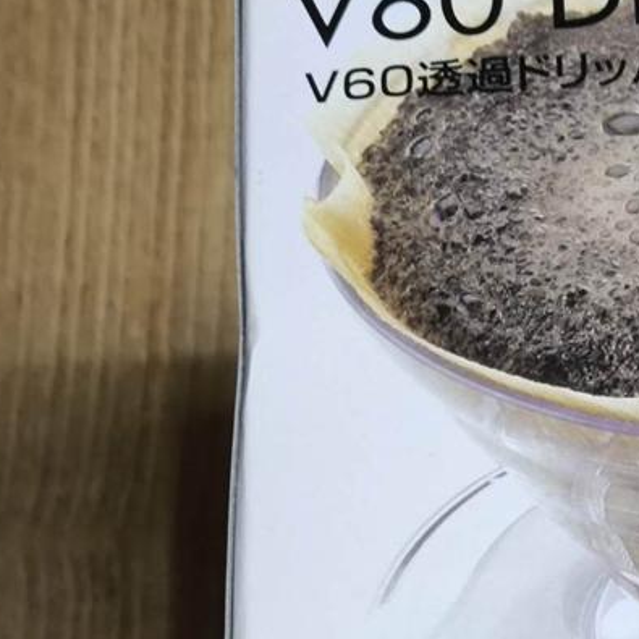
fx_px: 2987
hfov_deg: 11.9
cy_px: 576
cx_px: 829
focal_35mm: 143
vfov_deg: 12.1
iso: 320
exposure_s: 1/60
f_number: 1.7
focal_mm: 4.71
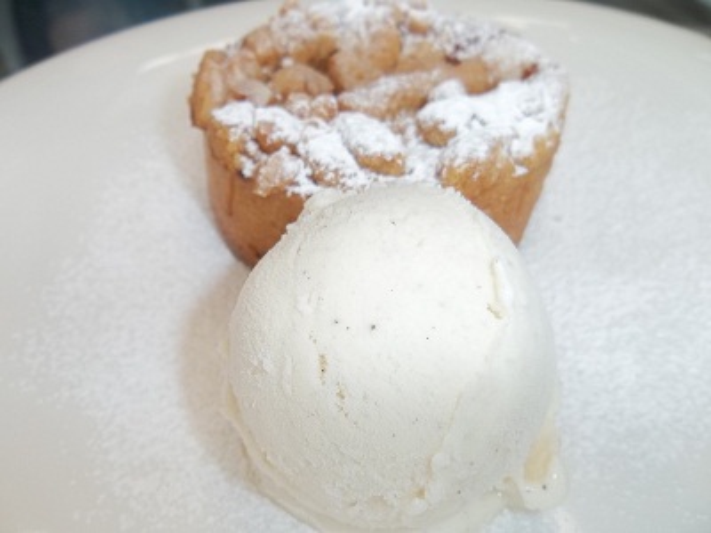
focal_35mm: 27
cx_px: 356
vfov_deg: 51.4
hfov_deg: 65.3
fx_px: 555
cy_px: 266
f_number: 3.5
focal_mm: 4.9
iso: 80
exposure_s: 1/50
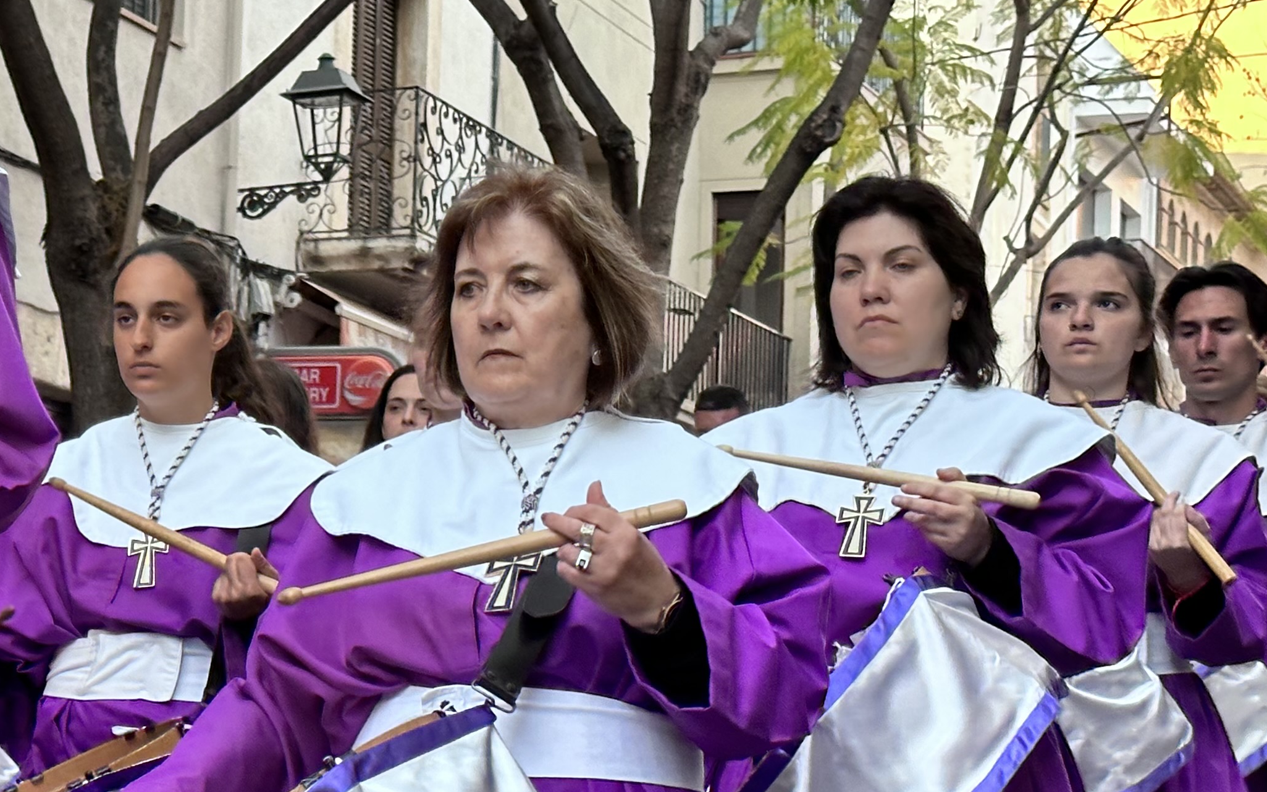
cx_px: 117
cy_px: 623
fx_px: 3453
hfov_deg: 20.4
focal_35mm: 100
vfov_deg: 13.0
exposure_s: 1/125
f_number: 1.78
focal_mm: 6.86
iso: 80
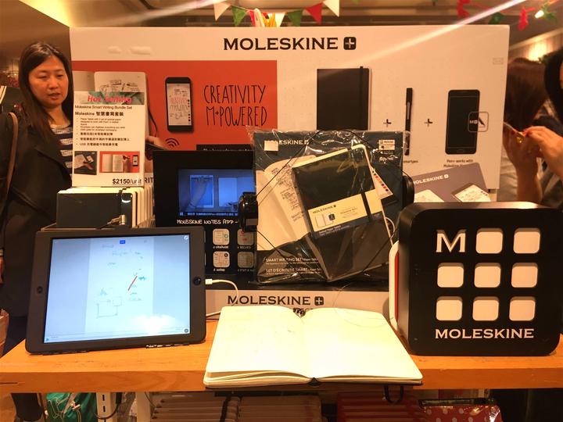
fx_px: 472
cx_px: 282
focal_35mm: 29
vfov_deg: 48.2
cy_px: 211
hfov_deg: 61.7
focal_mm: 4.15
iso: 40
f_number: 2.2
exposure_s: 1/33
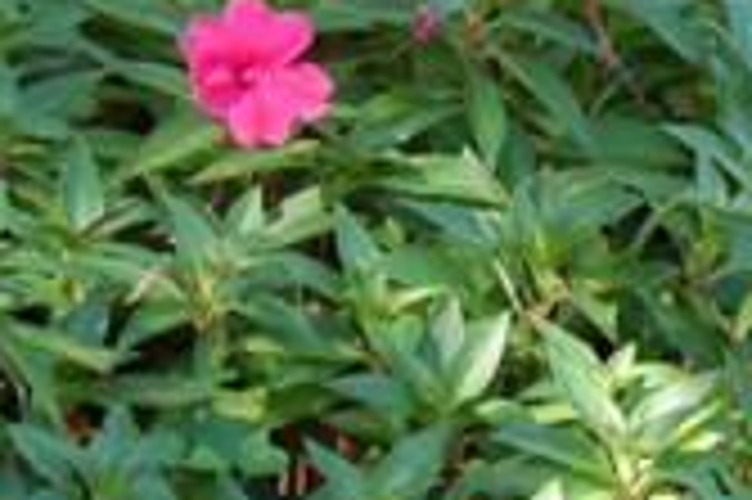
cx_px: 716
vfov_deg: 4.3
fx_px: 6614
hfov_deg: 6.5
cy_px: 14
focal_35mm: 317
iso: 400
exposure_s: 1/60
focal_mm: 55
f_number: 5.6
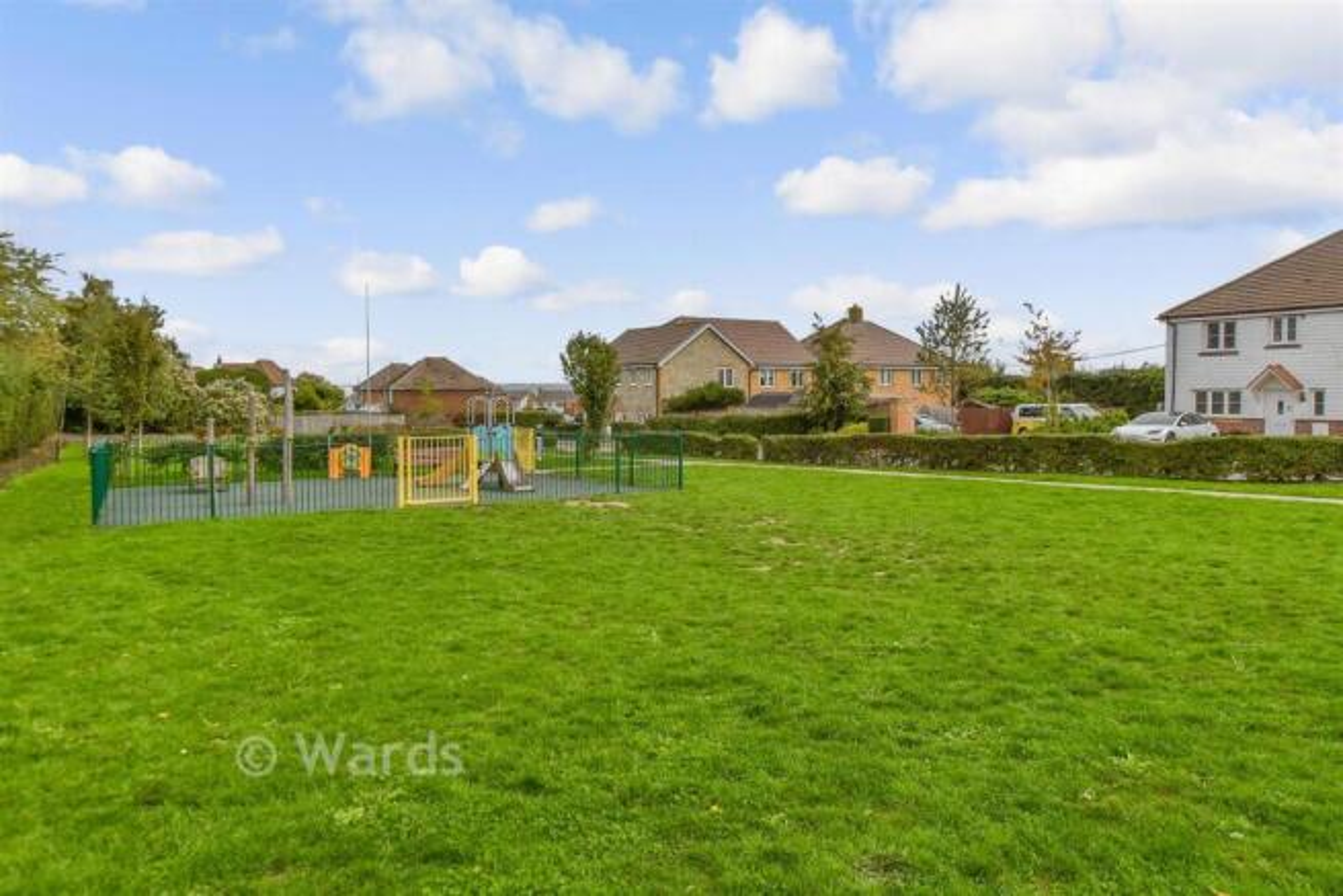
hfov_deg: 81.2
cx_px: 672
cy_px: 448
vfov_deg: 59.5
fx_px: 784
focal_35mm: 21
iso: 320
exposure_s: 1/1600
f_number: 8
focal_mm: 14
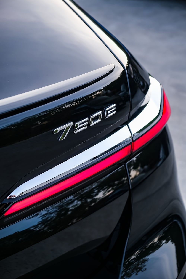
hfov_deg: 22.3
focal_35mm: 61
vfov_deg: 32.9
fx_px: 473
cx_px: 93
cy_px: 140
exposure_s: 1/125
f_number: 4
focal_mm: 40.7
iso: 200
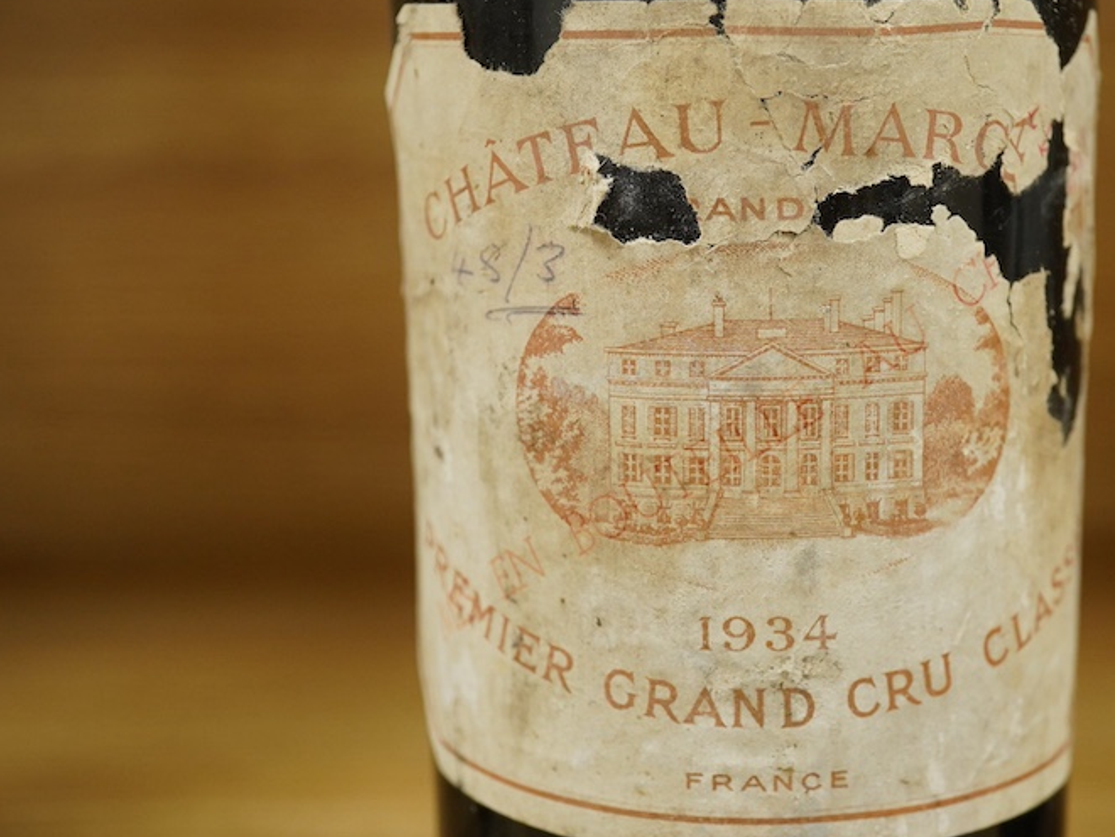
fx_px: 1900
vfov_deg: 24.8
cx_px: 704
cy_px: 374
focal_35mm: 59
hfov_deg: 32.5
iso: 1250
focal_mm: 30
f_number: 7.1
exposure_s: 1/125
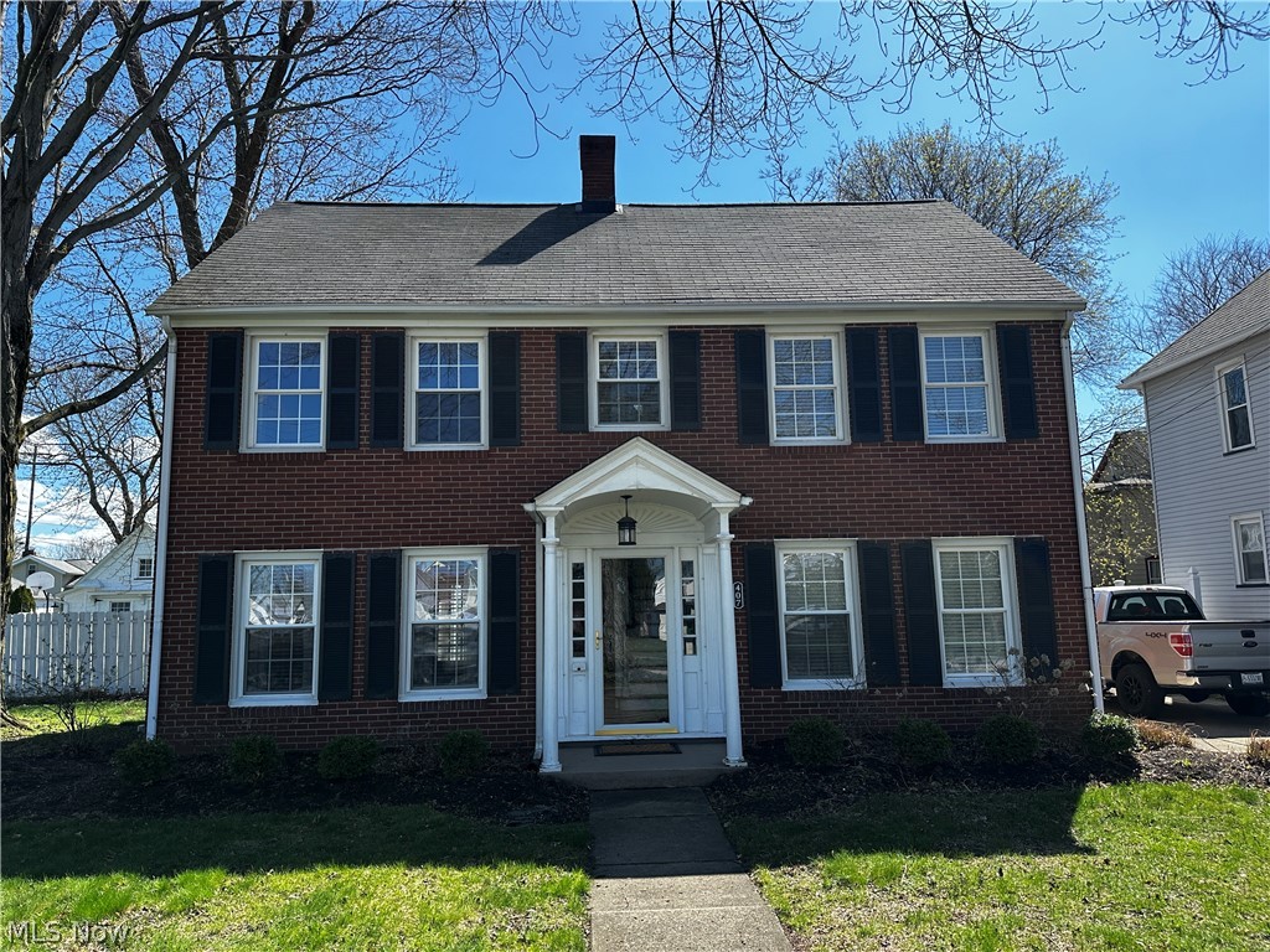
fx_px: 881
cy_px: 476
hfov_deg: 71.6
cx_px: 635
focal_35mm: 24
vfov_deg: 56.8
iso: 80
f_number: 1.78
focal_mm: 6.86
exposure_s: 1/2155
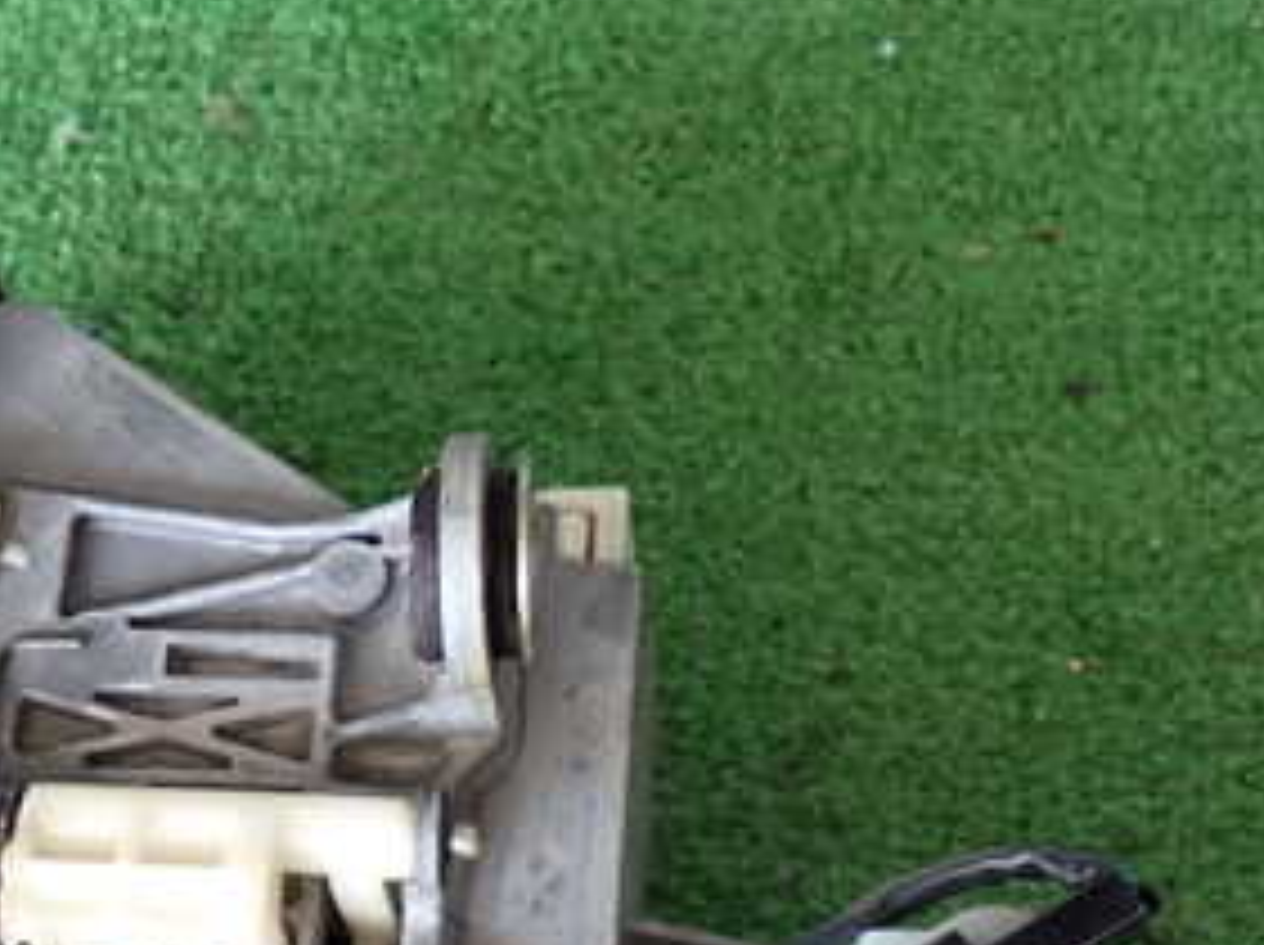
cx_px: 112
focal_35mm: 77
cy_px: 796
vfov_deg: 18.9
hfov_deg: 24.6
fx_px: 2808
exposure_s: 1/60
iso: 200
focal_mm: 6.37
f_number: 2.5
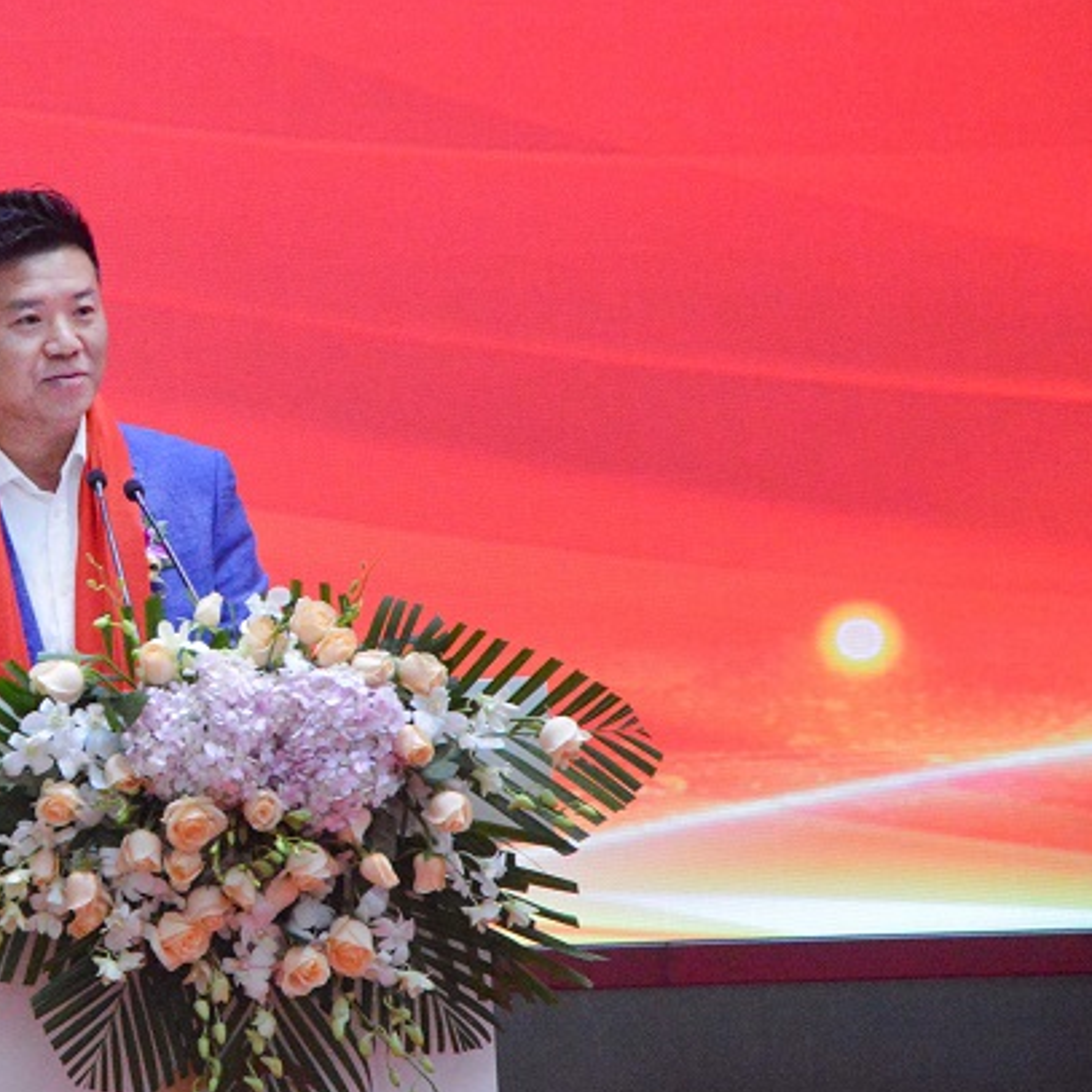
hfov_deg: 6.6
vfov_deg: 6.7
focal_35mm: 263
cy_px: 401
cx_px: 43
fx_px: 9381
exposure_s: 1/160
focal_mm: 105
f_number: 5.6
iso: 6400
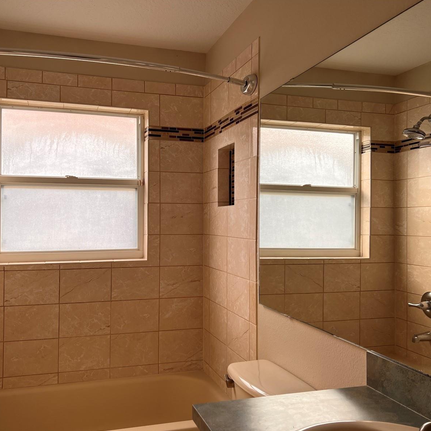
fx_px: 437
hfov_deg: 52.4
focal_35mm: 31
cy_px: 216
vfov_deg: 52.5
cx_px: 188
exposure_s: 1/234
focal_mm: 5.7
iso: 40
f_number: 1.5
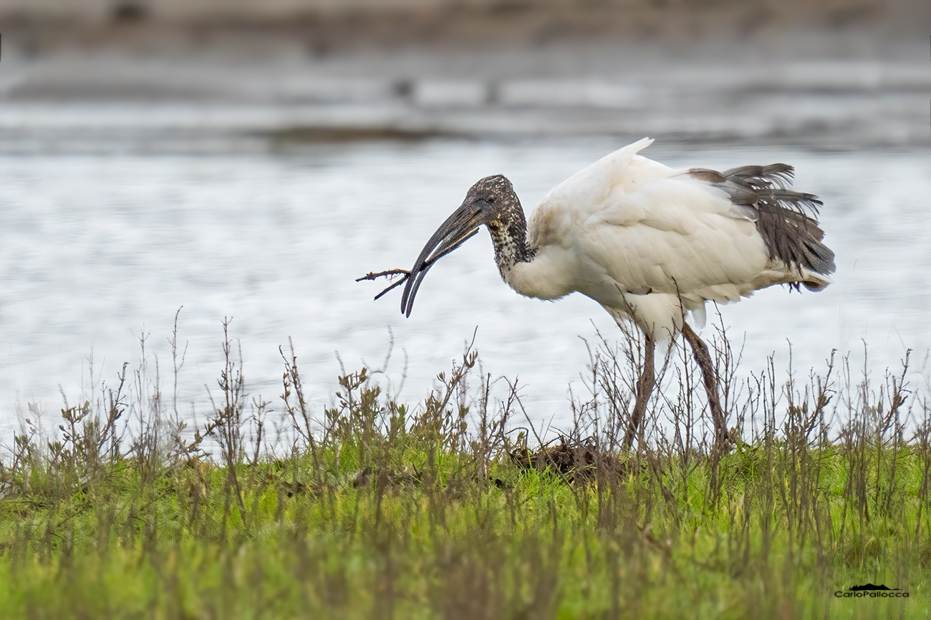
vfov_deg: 1.5
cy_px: 310
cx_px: 466
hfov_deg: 2.3
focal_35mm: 900
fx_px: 23268
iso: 1600
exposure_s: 1/1000
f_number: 6.3
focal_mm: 600
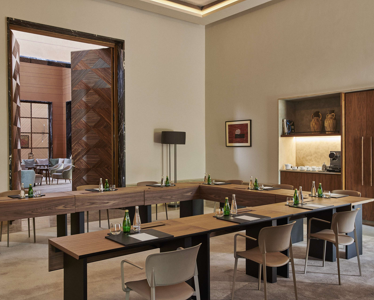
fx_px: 387
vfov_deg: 42.2
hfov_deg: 51.5
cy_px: 150
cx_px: 192
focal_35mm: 35
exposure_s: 1/2
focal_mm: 31
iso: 100
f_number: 5.6
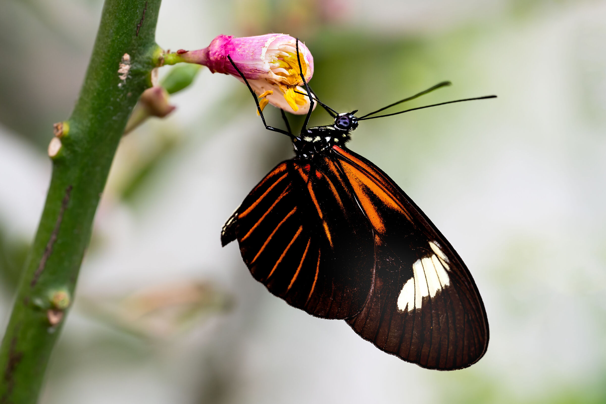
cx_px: 303
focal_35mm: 105
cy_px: 202
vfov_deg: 13.0
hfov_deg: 19.5
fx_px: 1766
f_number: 6.3
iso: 800
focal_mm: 105
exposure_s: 1/800
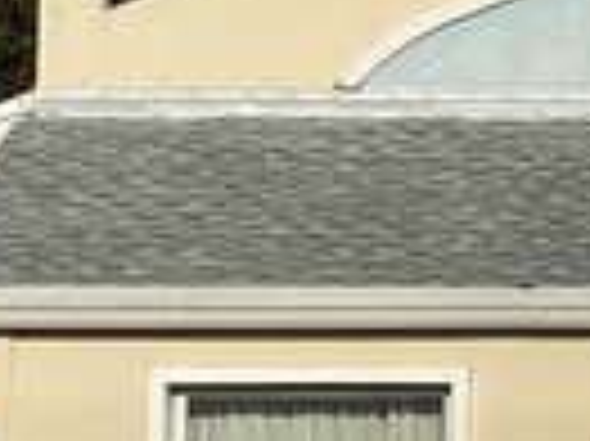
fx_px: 5398
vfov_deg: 4.7
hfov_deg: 6.1
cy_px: 234
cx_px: 1162
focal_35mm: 317
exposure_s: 1/2519
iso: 20
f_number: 2
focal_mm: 6
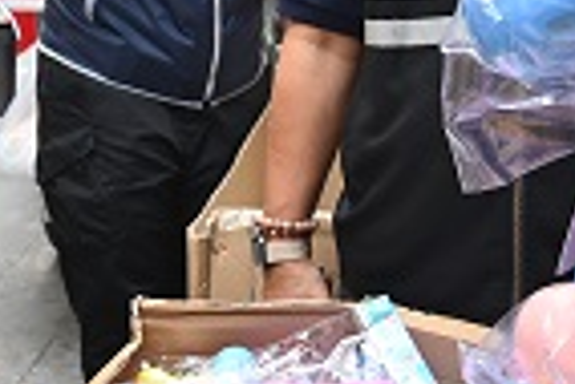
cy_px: -2
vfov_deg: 14.7
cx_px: -229
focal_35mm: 92
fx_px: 1471
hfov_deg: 19.8
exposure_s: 1/250
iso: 320
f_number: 4
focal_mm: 24
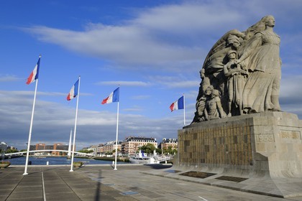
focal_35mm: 27
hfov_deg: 67.4
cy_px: 100
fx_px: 226
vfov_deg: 47.9
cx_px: 151
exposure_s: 1/160
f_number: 14
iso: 200
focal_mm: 27
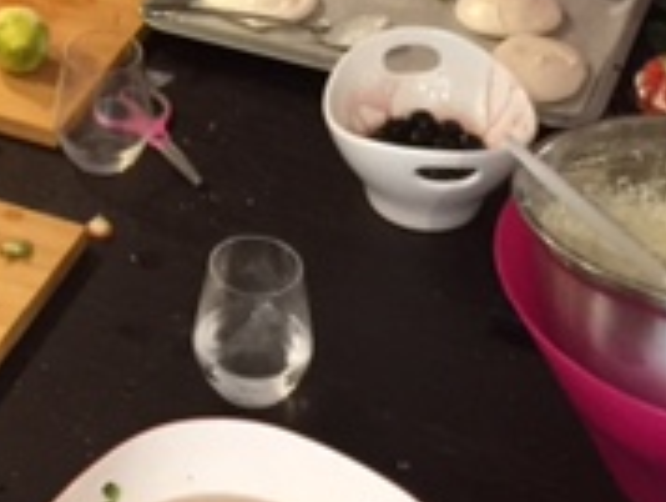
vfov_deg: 13.4
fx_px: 2004
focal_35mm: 104
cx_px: 90
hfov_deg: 18.6
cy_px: -270
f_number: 2.2
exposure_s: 1/17
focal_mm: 4.15
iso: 125
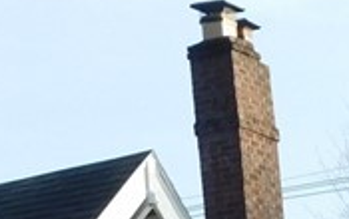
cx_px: -363
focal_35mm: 223
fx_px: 2124
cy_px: 384
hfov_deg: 8.8
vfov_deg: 5.8
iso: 125
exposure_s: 1/500
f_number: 3.5
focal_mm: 6.3
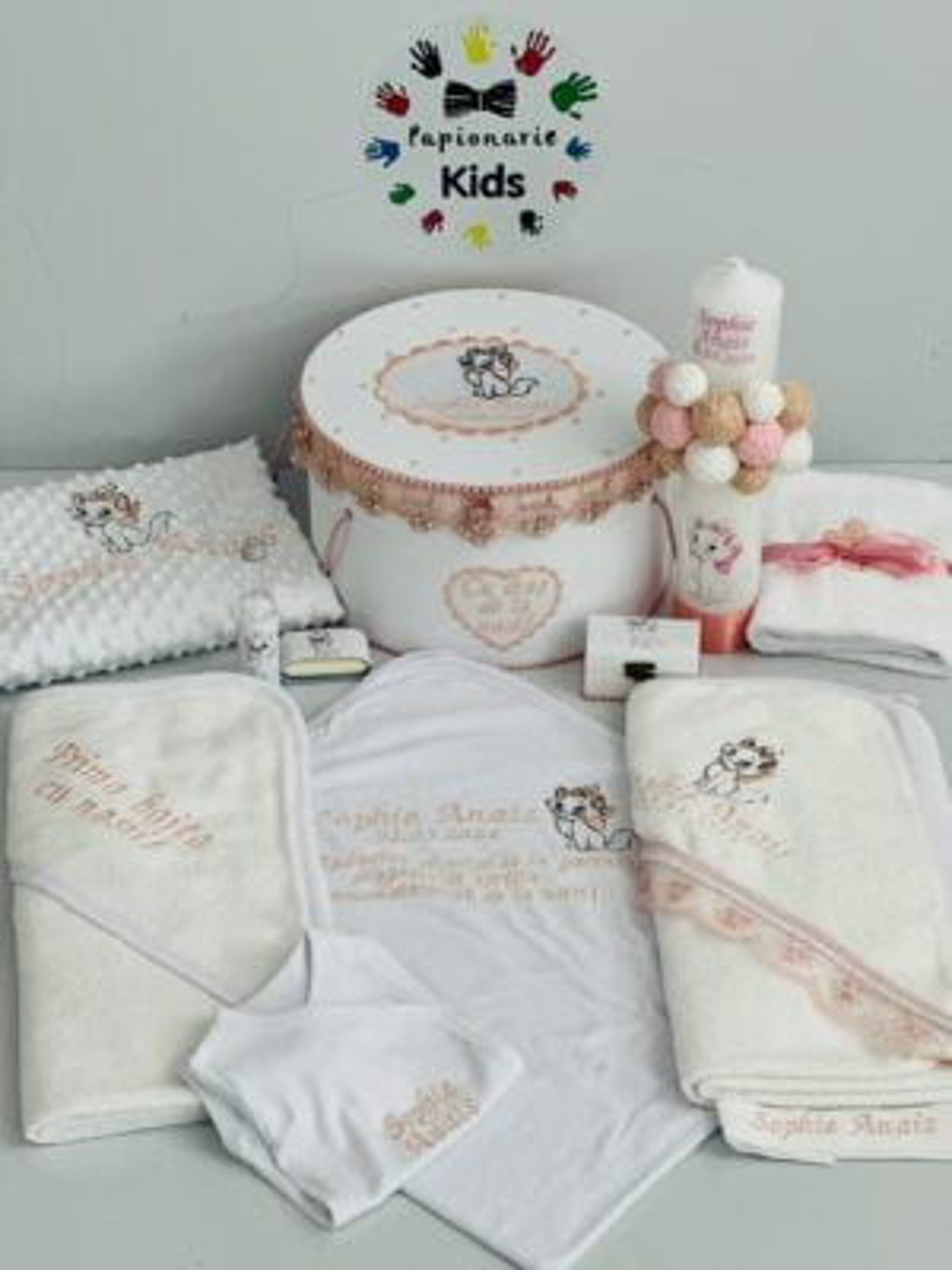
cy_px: 635
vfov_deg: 25.3
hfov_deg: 19.1
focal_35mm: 77
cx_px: 476
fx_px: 2824
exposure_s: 1/121
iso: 80
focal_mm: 9
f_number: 2.8
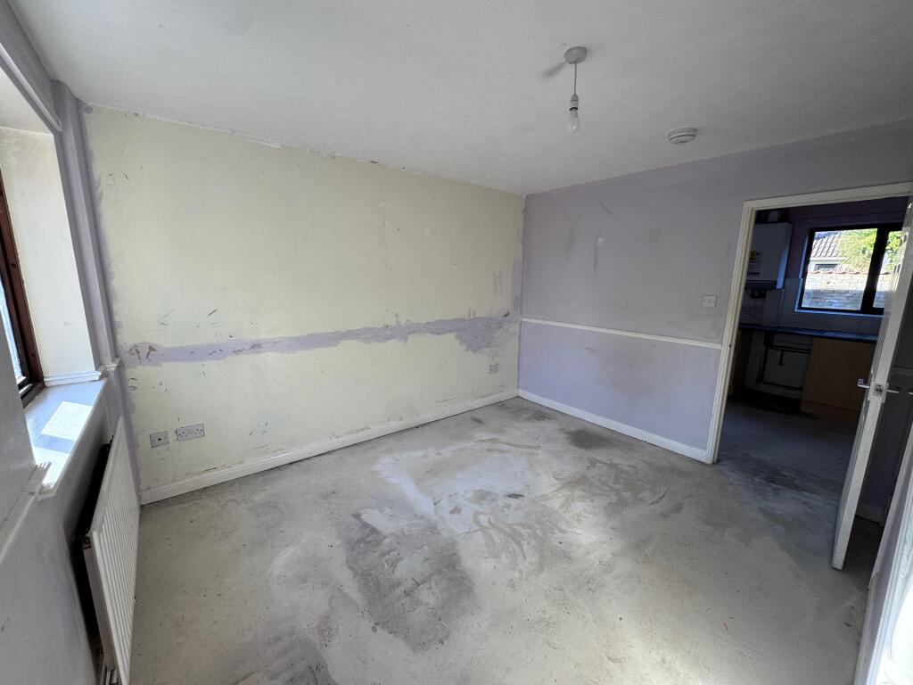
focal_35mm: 14
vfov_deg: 85.7
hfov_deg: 102.1
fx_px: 369
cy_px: 342
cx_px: 456
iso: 40
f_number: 2.2
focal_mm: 2.22
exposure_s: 1/99
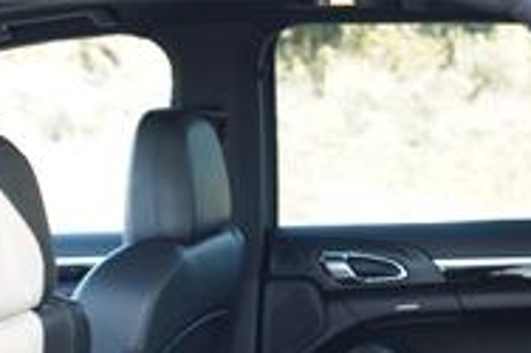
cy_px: 449
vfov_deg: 14.0
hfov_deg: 21.7
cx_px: 263
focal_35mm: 94
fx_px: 1385
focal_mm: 35
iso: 200
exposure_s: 1/60
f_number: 4
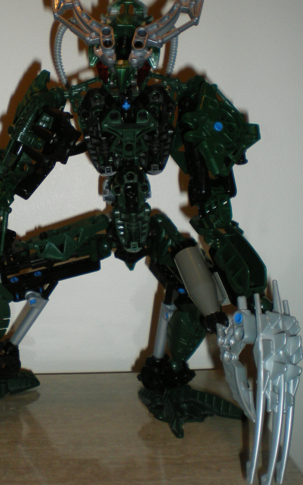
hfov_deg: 25.7
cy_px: 210
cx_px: 94
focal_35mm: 50
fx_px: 661
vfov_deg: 40.2
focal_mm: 6.3
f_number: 3.1
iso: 200
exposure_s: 1/50
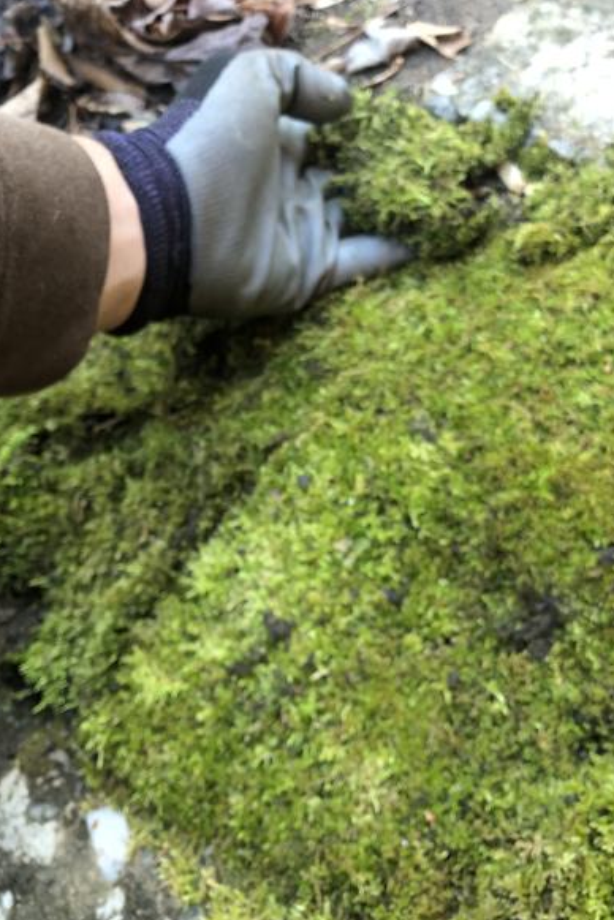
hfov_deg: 37.6
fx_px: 895
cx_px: 381
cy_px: 422
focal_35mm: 35
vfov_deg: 54.4
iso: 40
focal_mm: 4
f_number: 1.8
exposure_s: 1/20
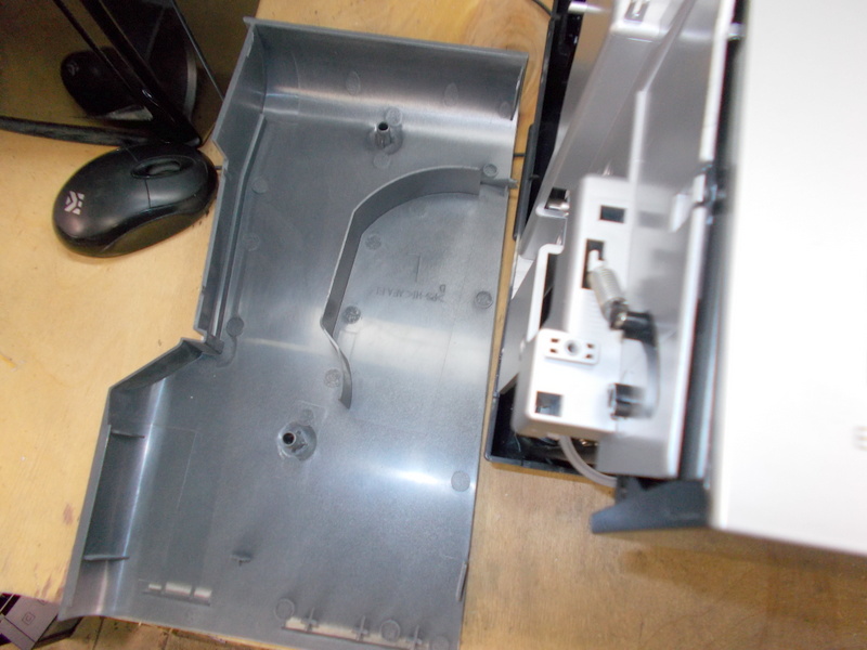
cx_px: 434
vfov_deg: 53.1
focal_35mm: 26
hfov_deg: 67.3
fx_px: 651
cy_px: 325
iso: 200
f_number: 3.2
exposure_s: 1/25
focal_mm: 4.6
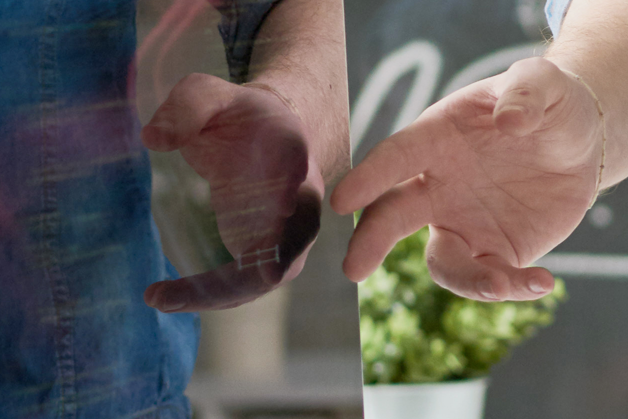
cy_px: -50
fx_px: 5932
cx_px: 878
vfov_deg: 4.0
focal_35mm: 340
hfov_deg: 6.0
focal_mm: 58
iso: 320
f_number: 3.2
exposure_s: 1/200
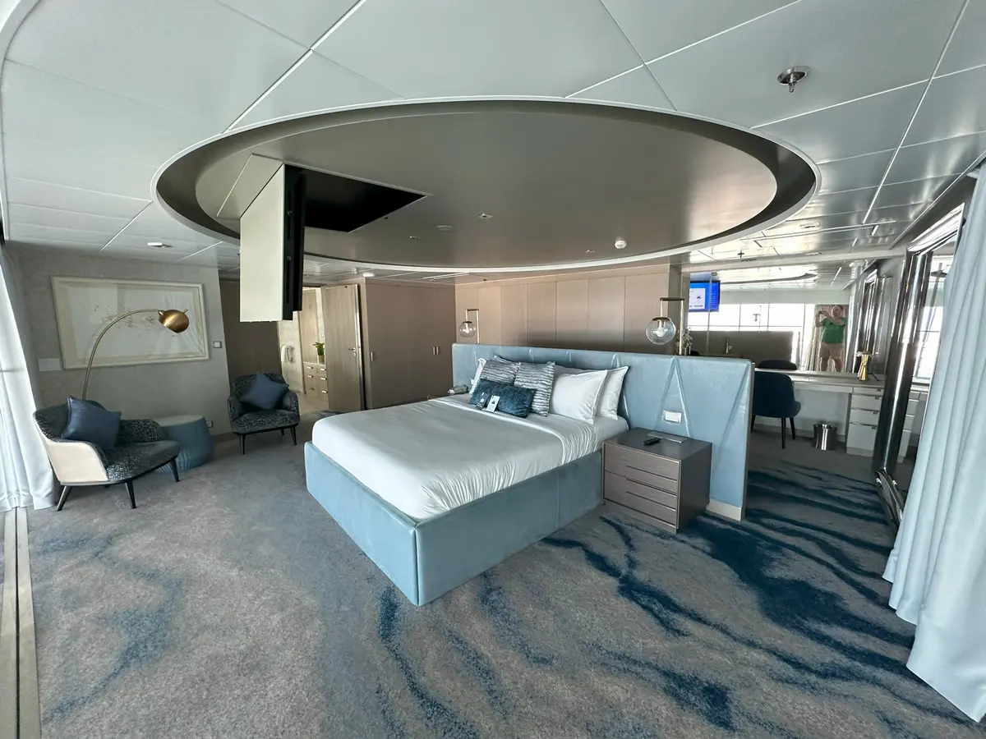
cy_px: 370
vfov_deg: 85.7
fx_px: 399
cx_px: 493
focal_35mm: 14
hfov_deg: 102.1
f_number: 2.2
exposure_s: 1/120
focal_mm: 2.22
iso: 250
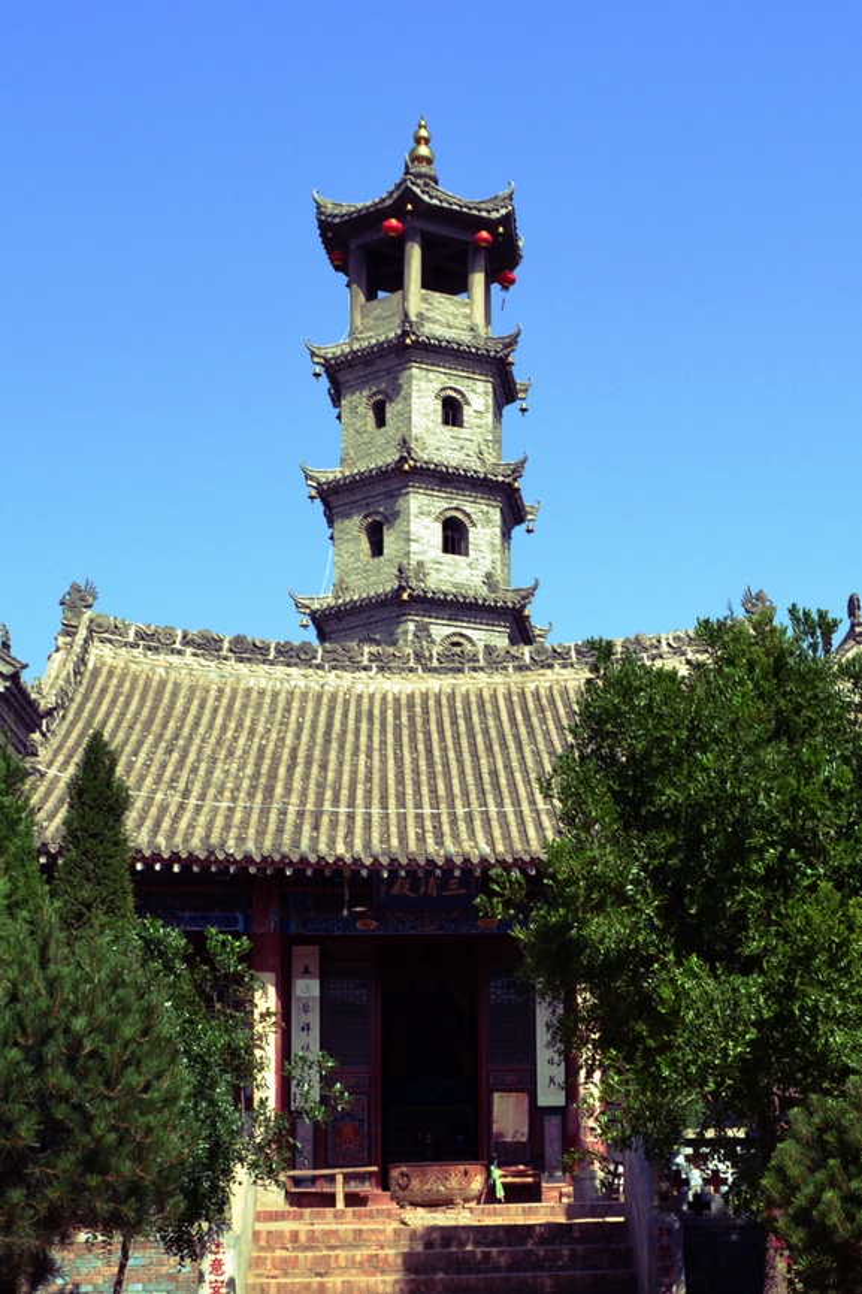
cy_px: 647
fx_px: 970
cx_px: 431
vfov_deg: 67.4
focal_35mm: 27
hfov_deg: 47.9
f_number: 11
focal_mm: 18
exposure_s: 1/200
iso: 400
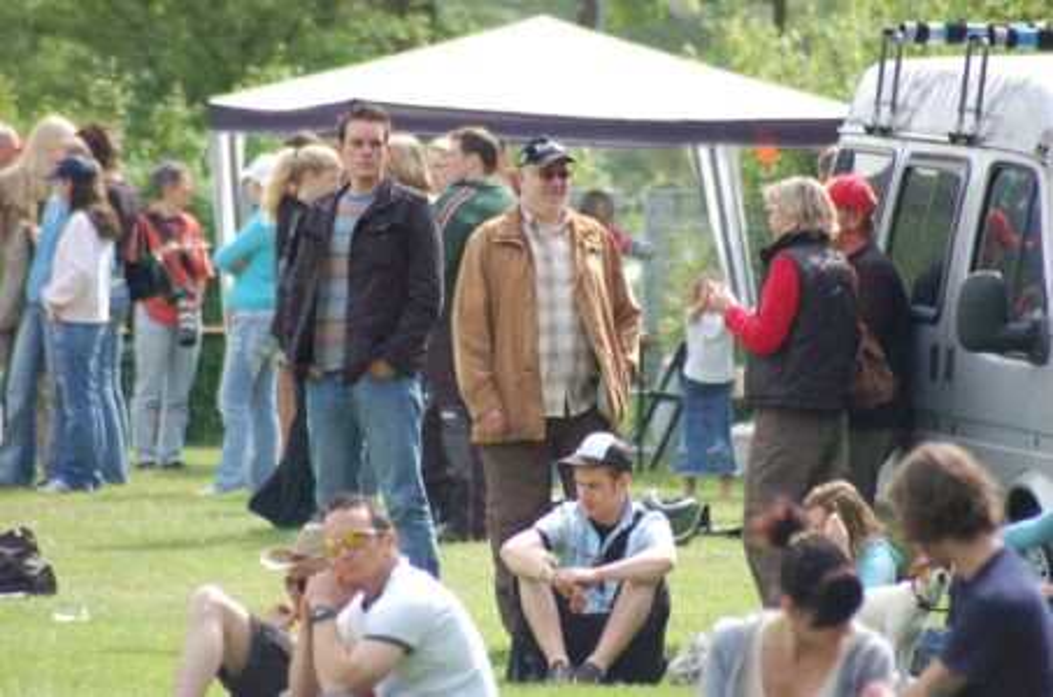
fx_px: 13135
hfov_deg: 4.6
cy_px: 348
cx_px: 526
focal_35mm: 450
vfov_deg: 3.0
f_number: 5.6
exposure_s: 1/500
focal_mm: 300
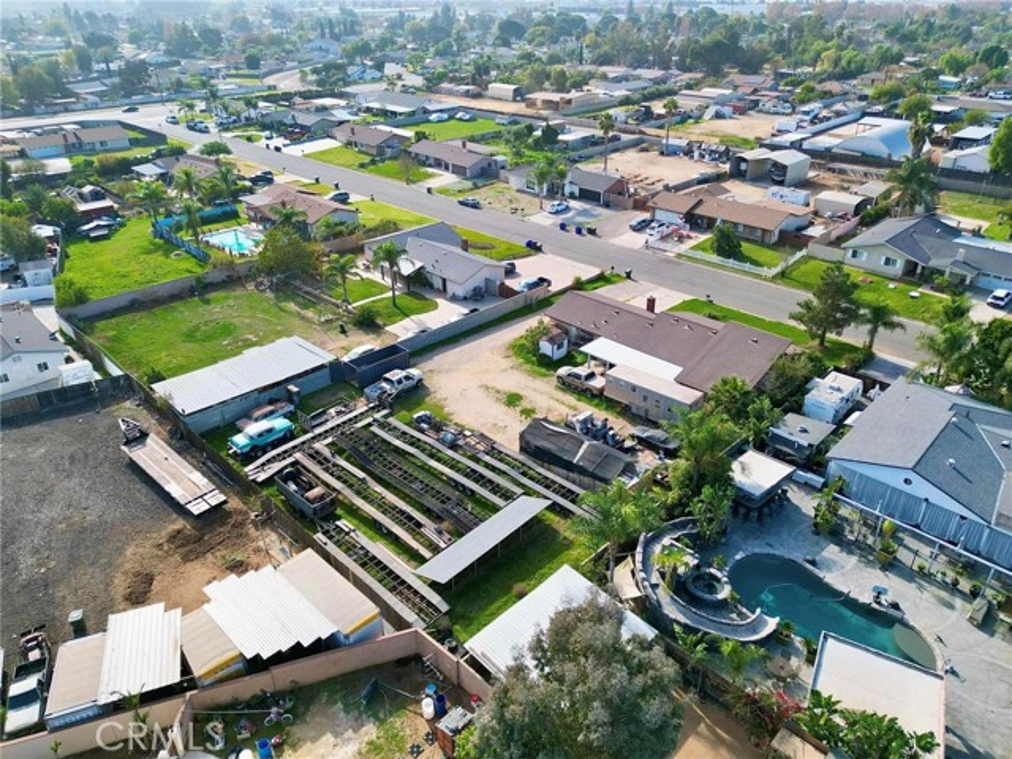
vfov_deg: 56.8
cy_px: 380
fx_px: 702
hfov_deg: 71.6
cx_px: 506
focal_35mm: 24
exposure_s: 1/1500
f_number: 1.7
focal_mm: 6.72
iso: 200
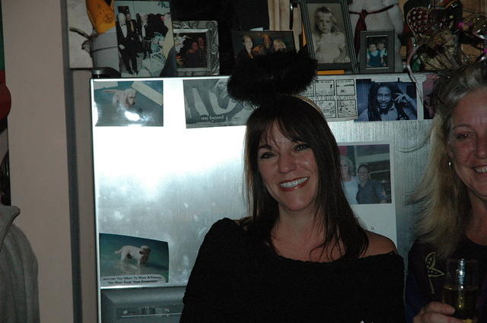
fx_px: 1419
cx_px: 244
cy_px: 162
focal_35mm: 105
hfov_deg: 19.5
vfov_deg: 13.0
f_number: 4.5
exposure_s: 1/60
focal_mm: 70
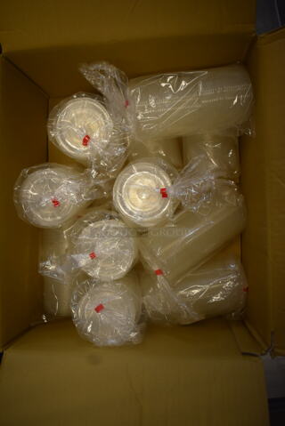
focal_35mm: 30
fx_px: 356
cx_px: 142
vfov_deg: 61.9
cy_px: 213
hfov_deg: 43.7
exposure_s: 1/250
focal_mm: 20
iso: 800
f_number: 3.5
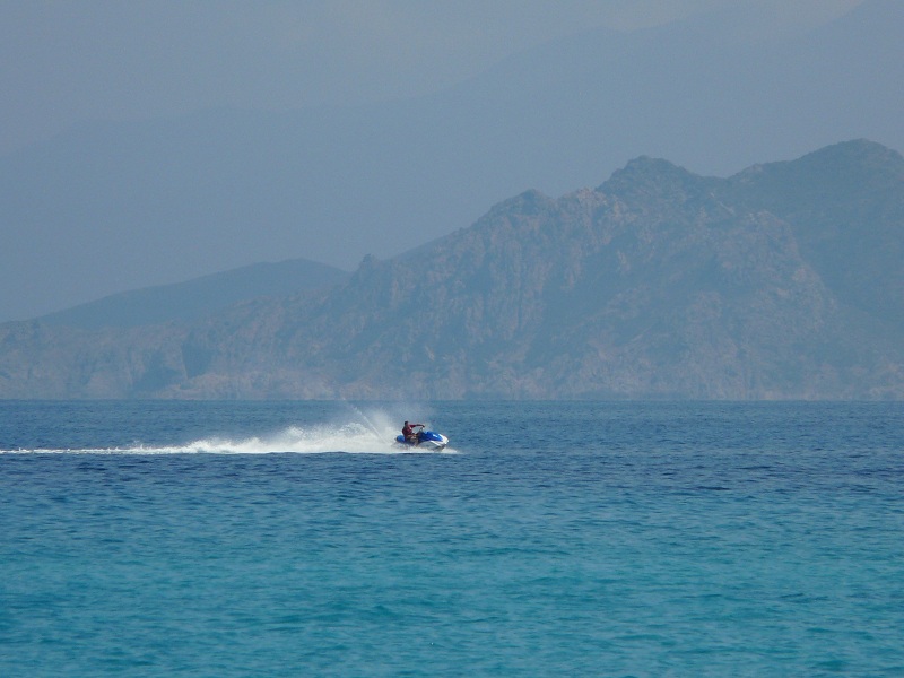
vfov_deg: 2.3
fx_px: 16766
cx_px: 452
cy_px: 339
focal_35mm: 642
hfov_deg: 3.1
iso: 100
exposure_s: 1/500
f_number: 7.1
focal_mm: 82.8
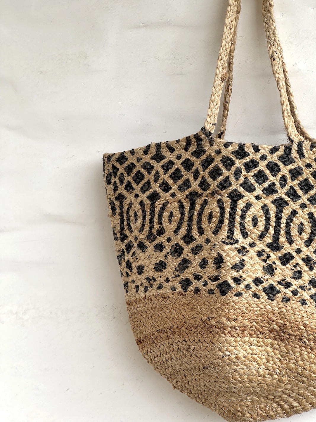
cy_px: 211
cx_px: 158
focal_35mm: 77
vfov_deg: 25.3
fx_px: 937
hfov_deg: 19.1
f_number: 2.8
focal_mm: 9
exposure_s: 1/99
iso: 25
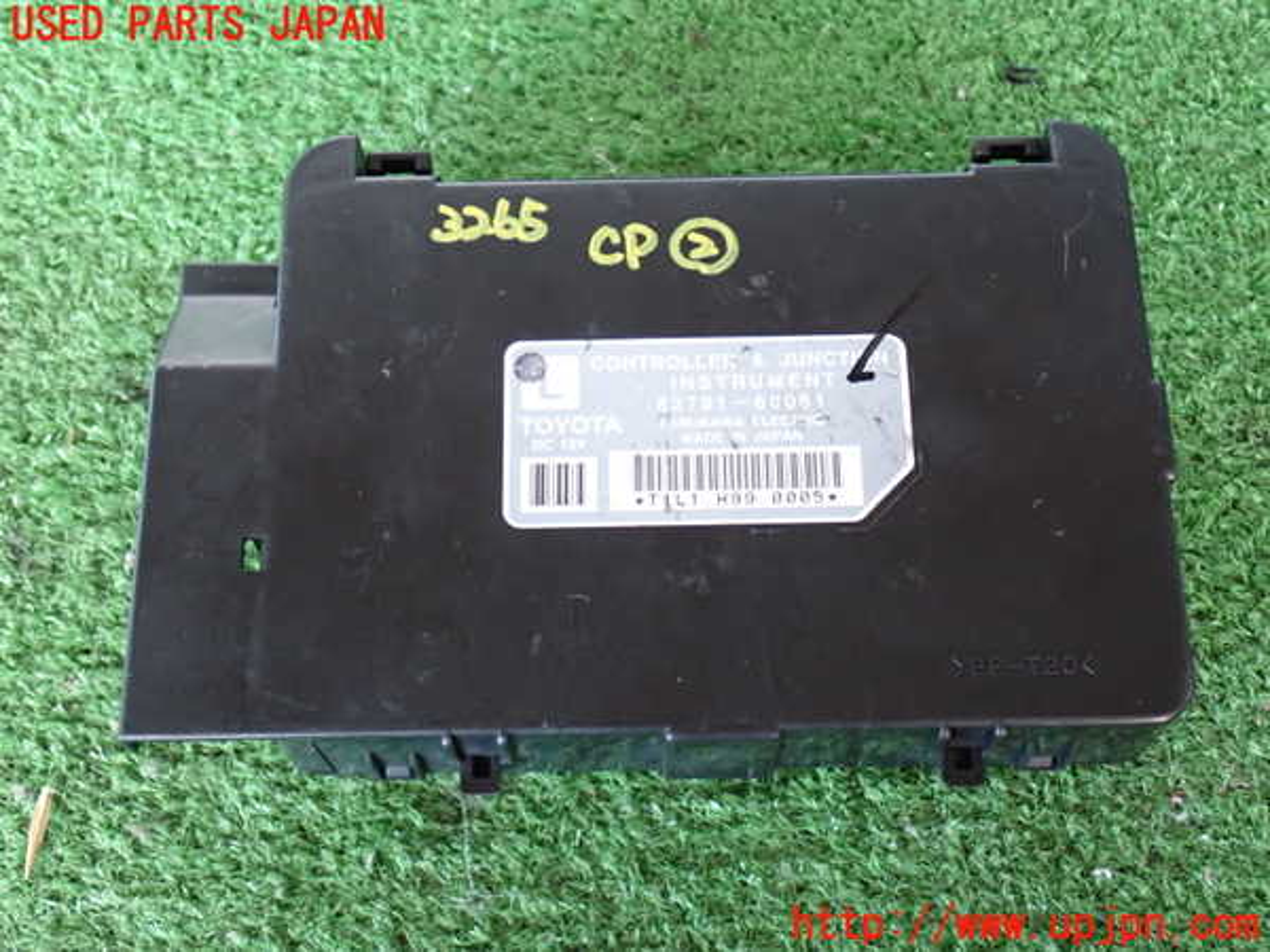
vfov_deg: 29.1
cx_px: 635
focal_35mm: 50
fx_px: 1834
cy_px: 476
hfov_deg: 38.2
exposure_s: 1/40
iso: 800
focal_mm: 9.01
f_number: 3.2
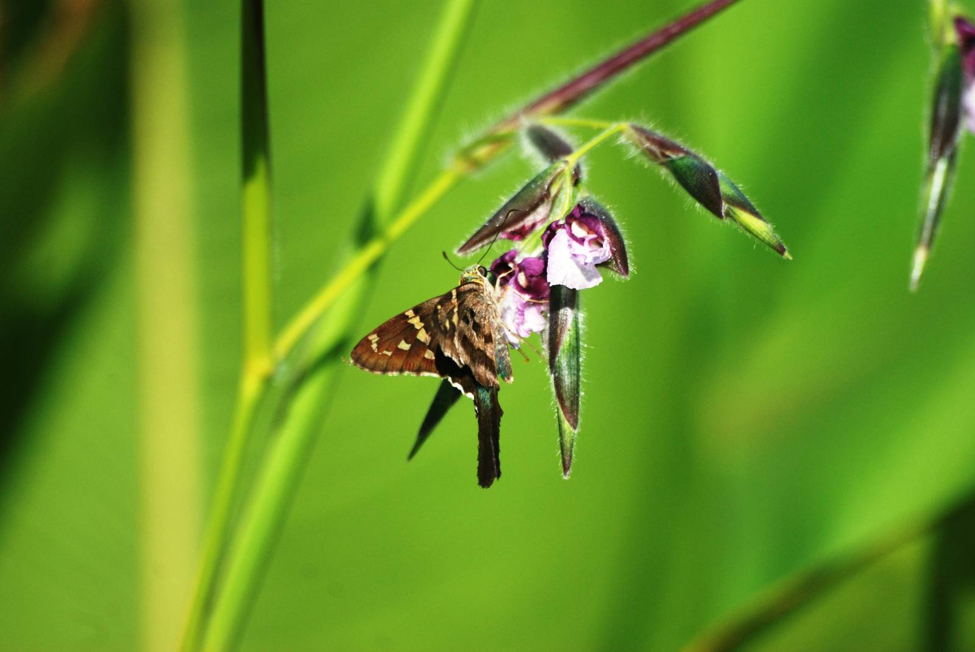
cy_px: 326
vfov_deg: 3.1
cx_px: 488
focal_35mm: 450
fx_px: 12202
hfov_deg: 4.6
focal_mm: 300
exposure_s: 1/1000
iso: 400
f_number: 5.6
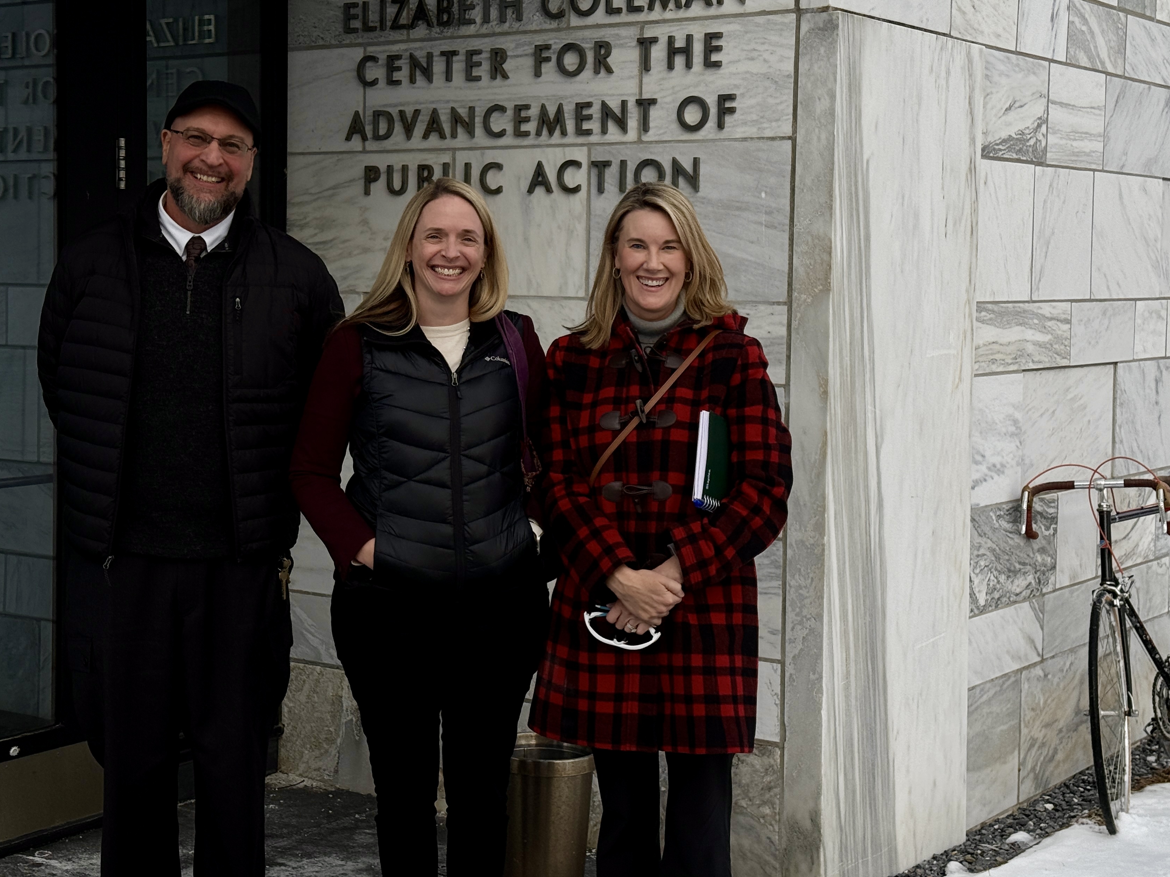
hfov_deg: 33.2
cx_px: 485
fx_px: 1960
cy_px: 372
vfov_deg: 25.2
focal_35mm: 58
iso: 64
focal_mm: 6.76
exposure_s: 1/2146
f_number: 1.78
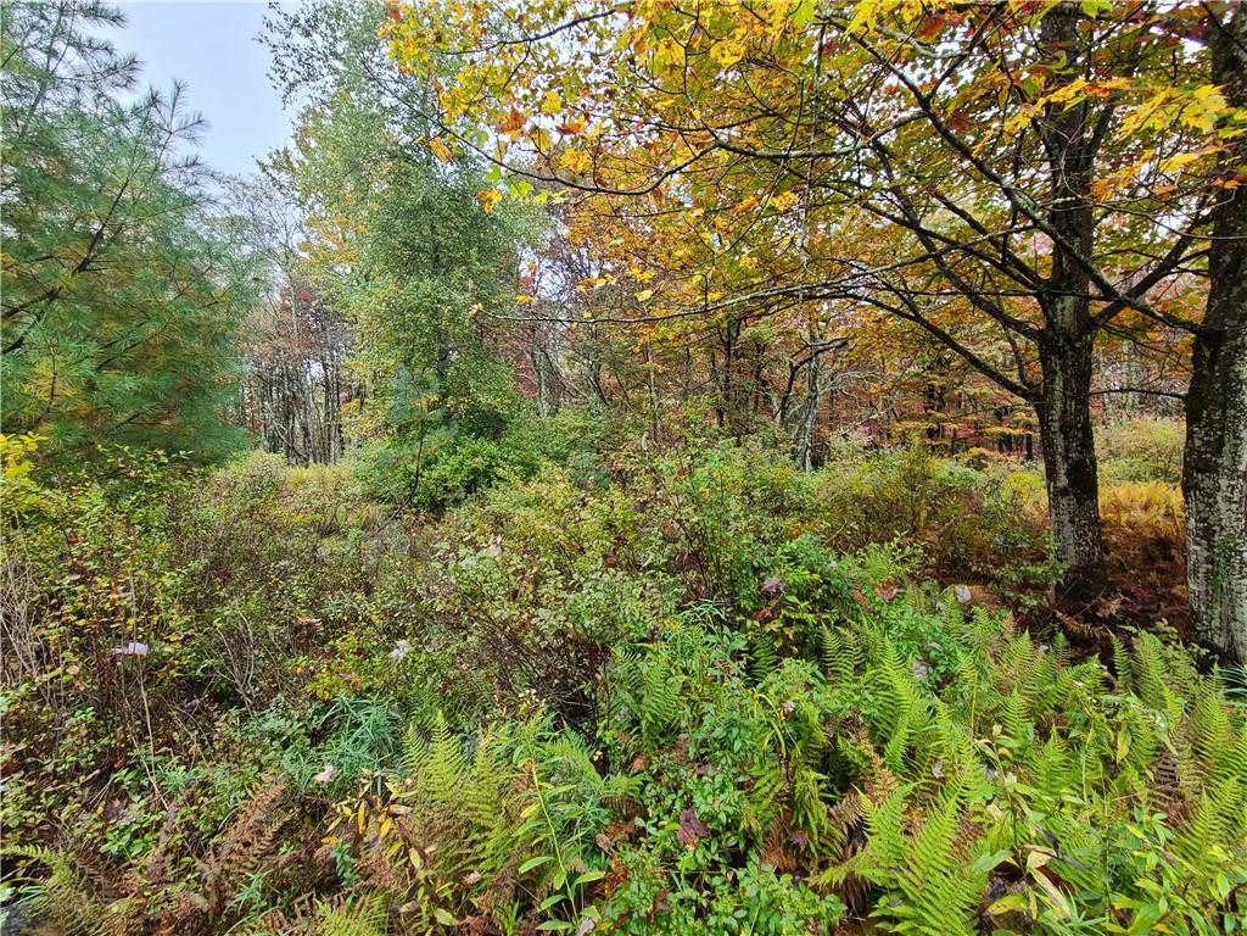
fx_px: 468
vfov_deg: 89.9
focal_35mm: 13
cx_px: 624
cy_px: 468
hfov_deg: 106.2
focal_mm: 2.2
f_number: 2.2
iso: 64
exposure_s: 1/60
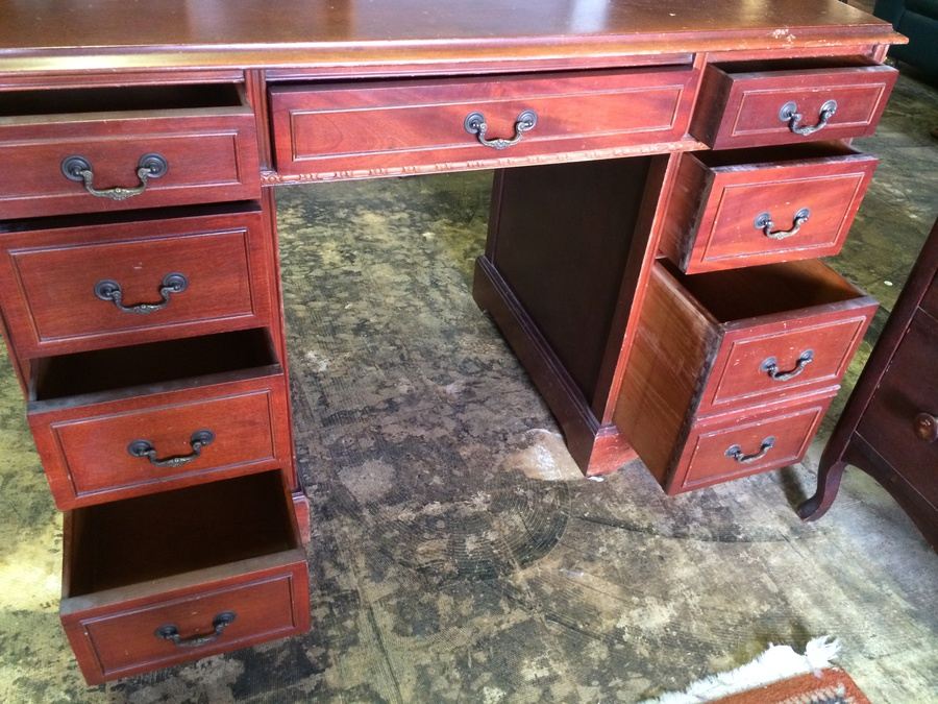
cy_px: 352
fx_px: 813
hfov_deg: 60.0
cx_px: 469
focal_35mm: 30
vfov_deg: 46.8
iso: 320
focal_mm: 4.12
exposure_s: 1/17
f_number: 2.2
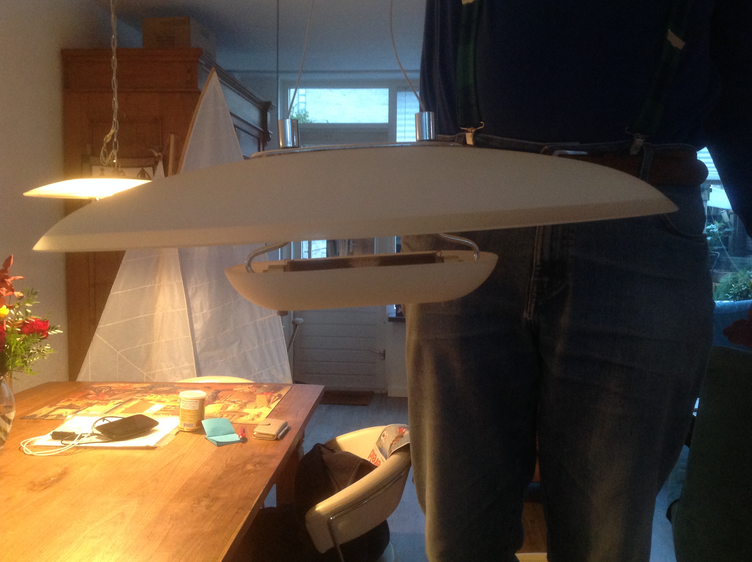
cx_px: 376
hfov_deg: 52.7
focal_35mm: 35
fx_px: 759
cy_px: 281
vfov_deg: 40.6
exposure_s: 1/17
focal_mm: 4.28
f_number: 2.4
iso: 250
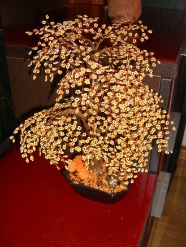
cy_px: 126
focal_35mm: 39
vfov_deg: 47.8
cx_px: 92
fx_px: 279
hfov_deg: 36.9
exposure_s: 1/60
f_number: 2.8
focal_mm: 7.9
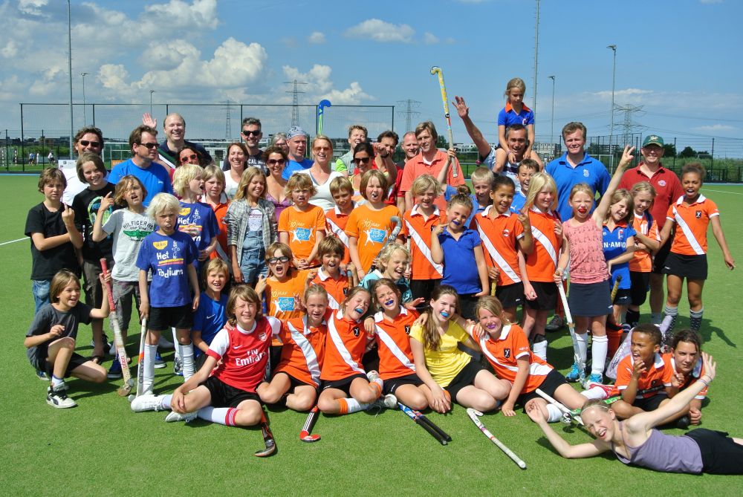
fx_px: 744
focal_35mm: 36
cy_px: 248
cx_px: 372
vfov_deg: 37.0
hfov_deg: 53.1
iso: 100
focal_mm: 13.6
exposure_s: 1/800
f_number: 5
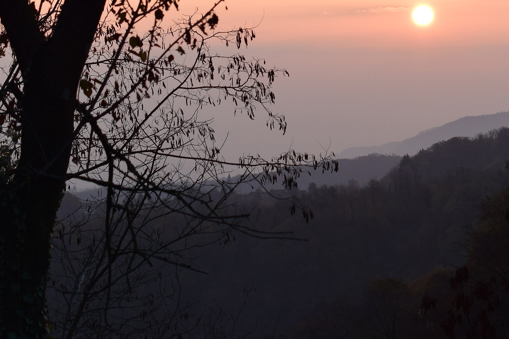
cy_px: -4
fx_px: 1852
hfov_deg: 15.5
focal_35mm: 131
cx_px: 433
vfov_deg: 10.4
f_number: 8
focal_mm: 40
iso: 200
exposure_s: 1/500
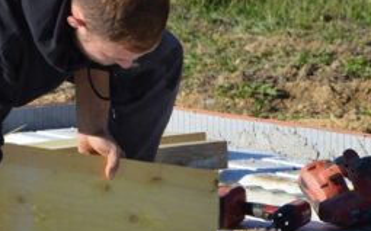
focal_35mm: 353
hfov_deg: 6.0
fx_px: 3567
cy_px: 94
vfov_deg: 3.7
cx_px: 138
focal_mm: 92
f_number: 8
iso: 100
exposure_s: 1/250
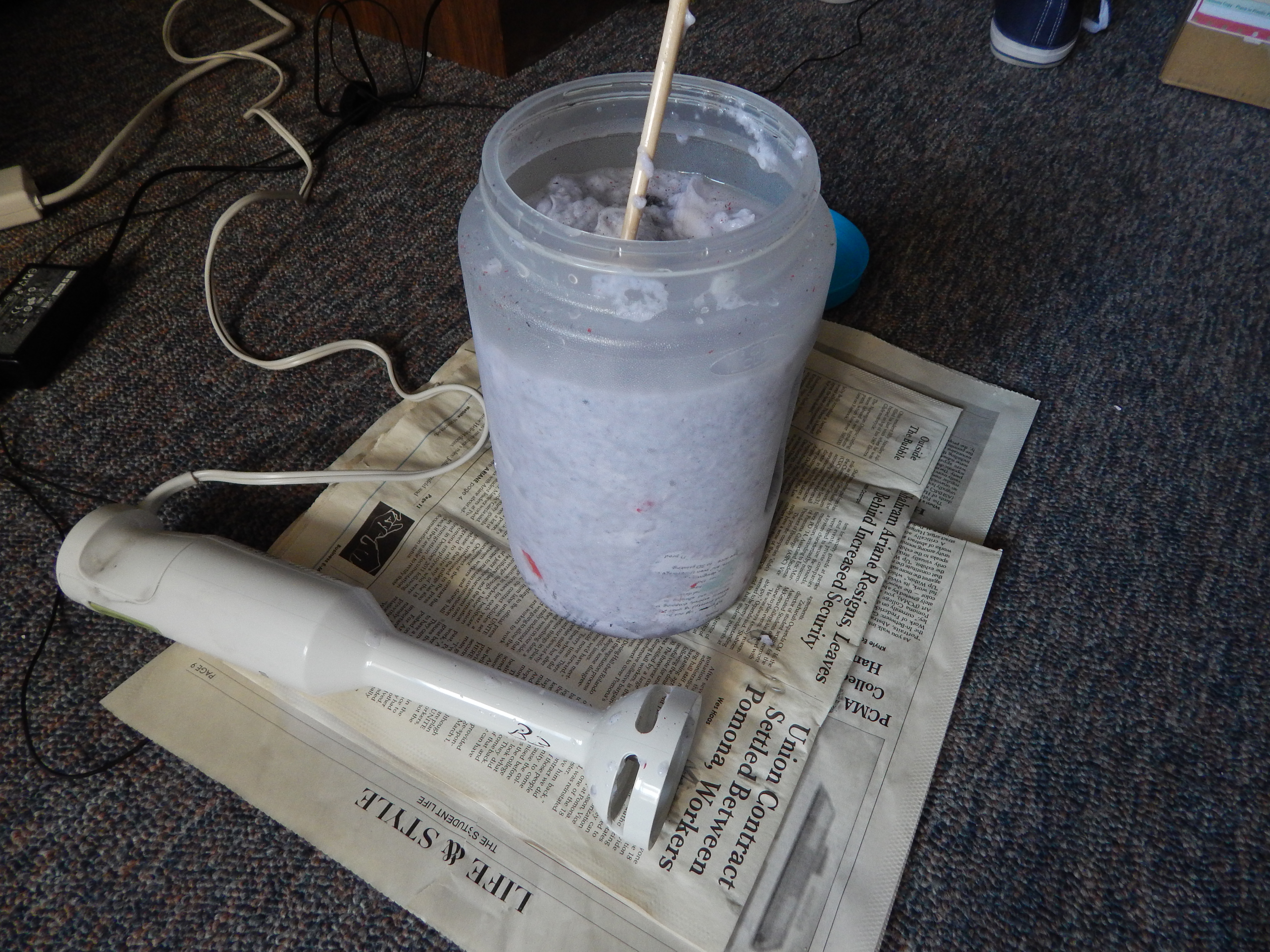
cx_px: 635
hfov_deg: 73.9
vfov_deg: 58.9
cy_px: 476
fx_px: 844
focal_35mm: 23
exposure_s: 1/30
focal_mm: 4
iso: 280
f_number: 3
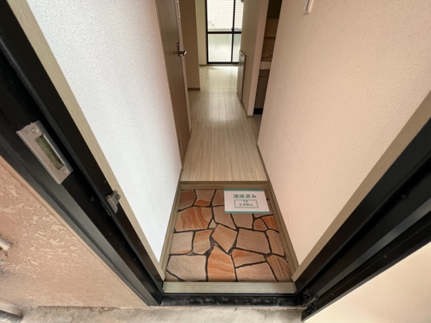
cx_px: 216
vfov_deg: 89.9
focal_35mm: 13
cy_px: 162
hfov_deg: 106.2
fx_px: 162
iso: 125
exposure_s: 1/99
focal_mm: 1.57
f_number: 1.8
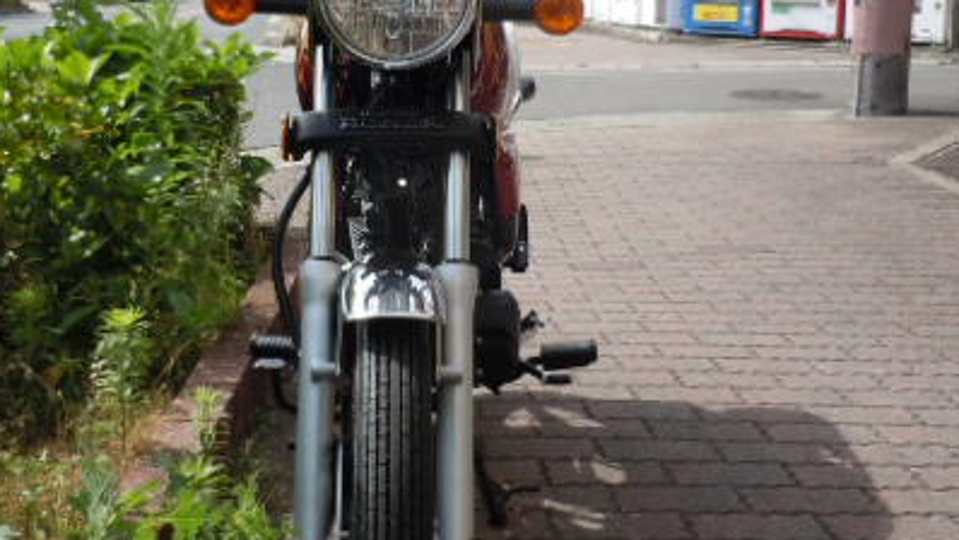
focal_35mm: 49
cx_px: 390
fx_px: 1246
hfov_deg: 41.9
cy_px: 145
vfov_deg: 24.2
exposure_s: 1/400
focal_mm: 5
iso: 100
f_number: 3.7
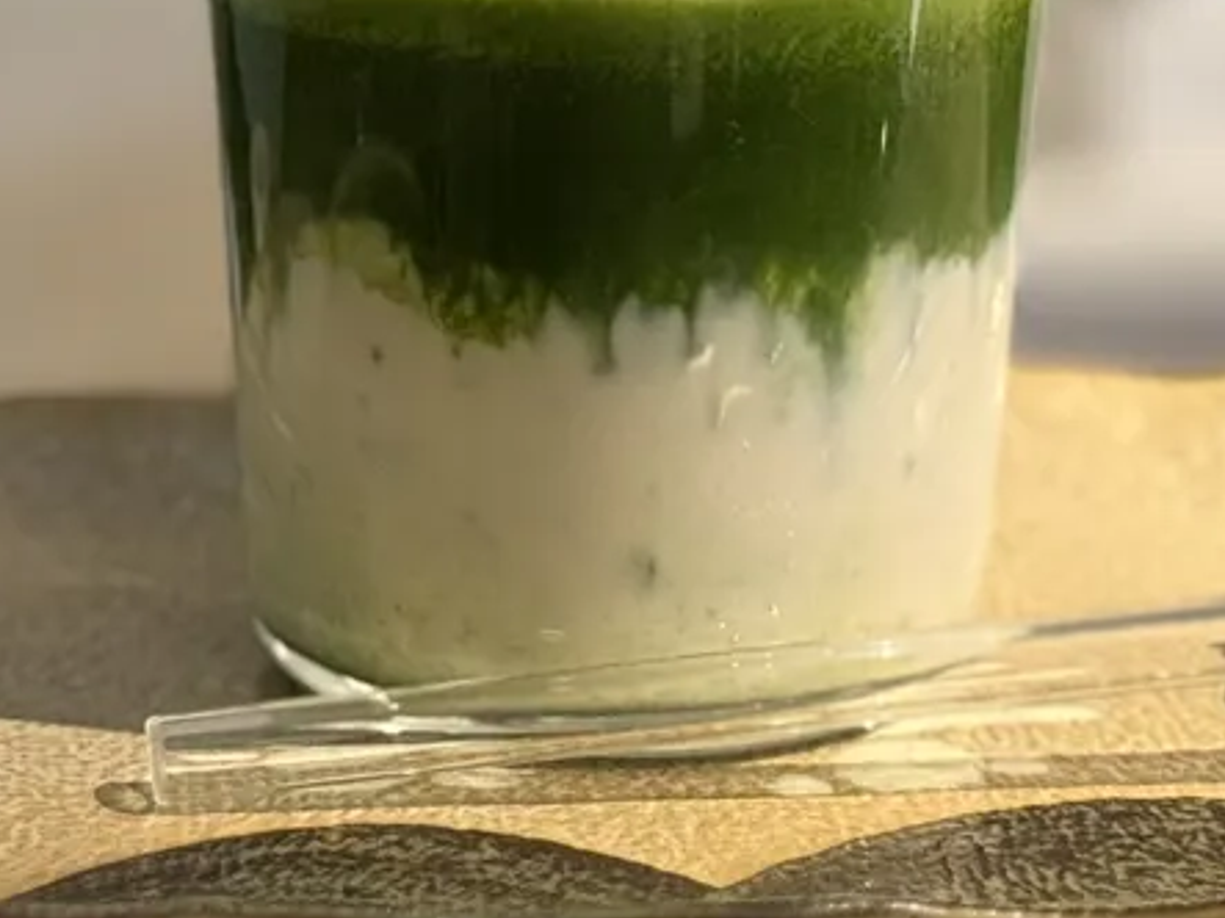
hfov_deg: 15.2
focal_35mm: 130
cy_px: 124
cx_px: 453
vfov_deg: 11.3
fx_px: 4599
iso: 250
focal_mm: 6.76
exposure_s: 1/40
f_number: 1.78
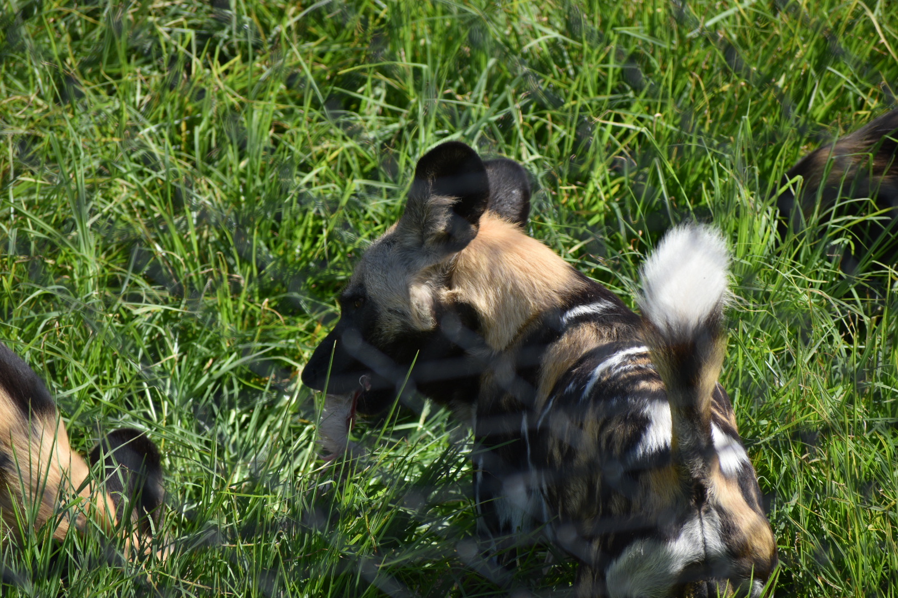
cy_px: 299
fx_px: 11224
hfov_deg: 4.6
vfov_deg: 3.1
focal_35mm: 450
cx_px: 449
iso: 200
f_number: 6.3
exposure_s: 1/640
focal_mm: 300
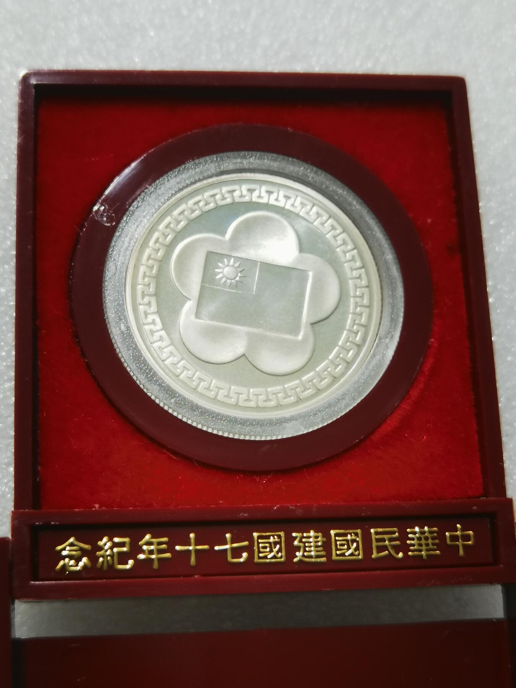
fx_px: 1093
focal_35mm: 55
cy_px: 344
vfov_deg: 34.9
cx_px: 258
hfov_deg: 26.6
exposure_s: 1/100
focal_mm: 6.67
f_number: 1.9
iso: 80
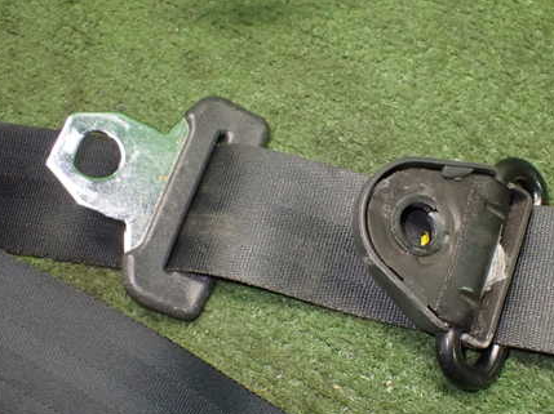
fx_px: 672
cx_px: 349
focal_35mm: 42
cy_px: 246
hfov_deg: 44.4
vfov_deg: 34.2
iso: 800
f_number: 2.3
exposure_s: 1/100
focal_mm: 5.4
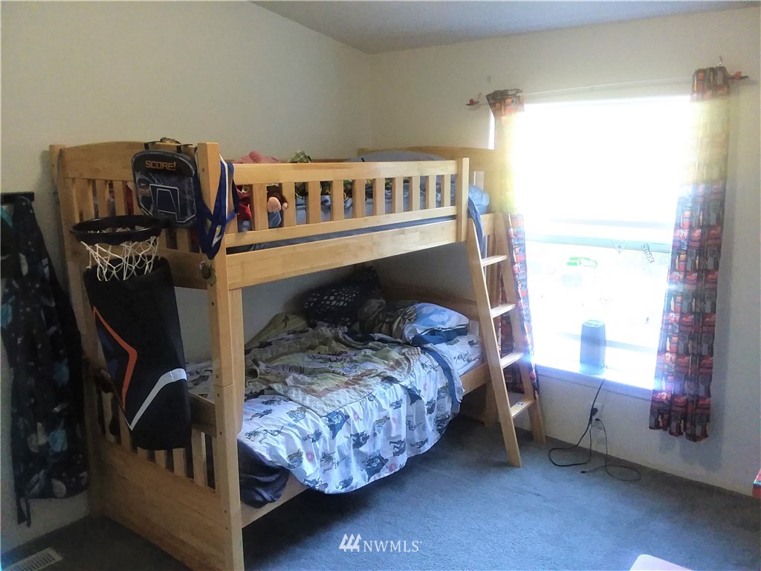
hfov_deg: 65.3
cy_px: 286
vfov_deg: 51.4
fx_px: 594
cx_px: 380
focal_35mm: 27
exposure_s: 1/24
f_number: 1.9
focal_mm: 2.91
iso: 200
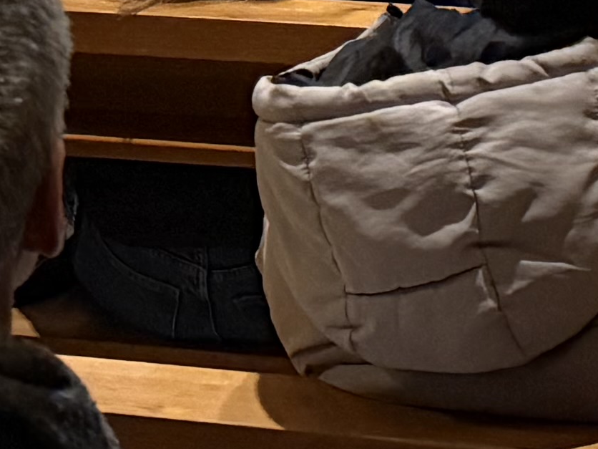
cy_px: -935
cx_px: 416
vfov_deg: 7.8
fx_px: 2833
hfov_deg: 12.0
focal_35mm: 164
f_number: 1.78
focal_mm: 6.76
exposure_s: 1/33
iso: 800
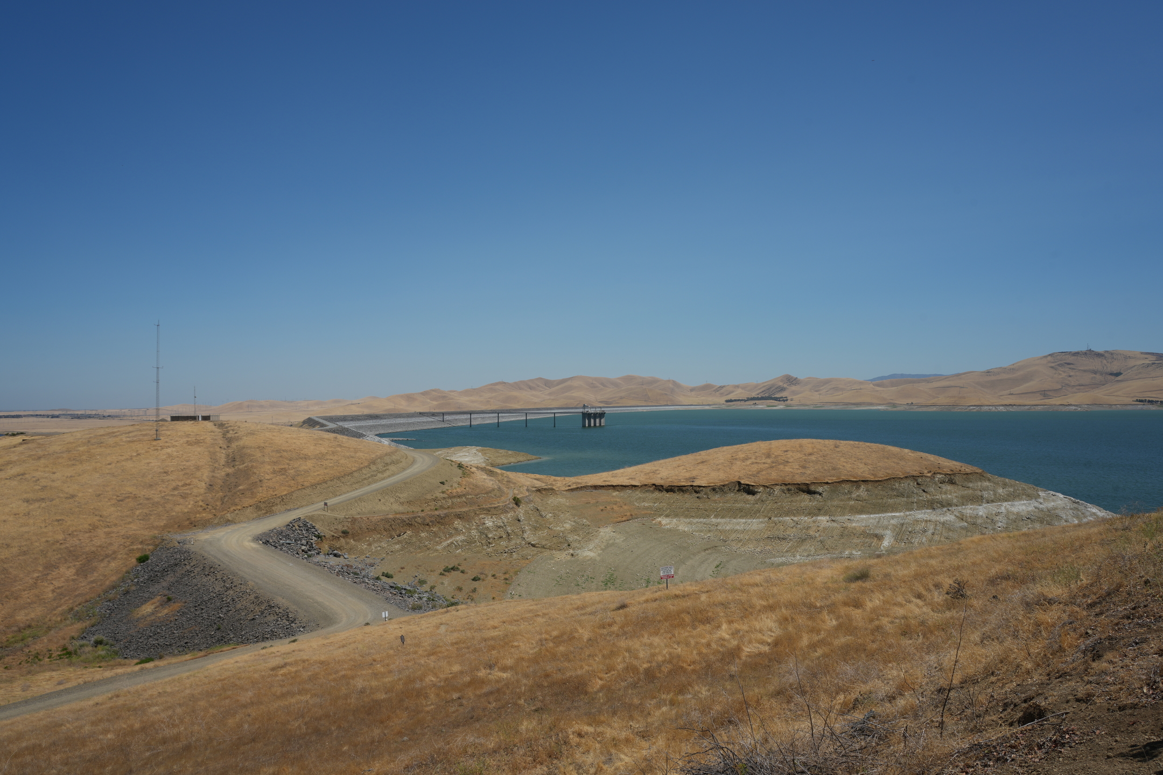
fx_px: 904
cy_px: 388
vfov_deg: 46.4
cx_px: 582
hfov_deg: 65.5
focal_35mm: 28
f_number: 14
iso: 100
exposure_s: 1/200
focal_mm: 28
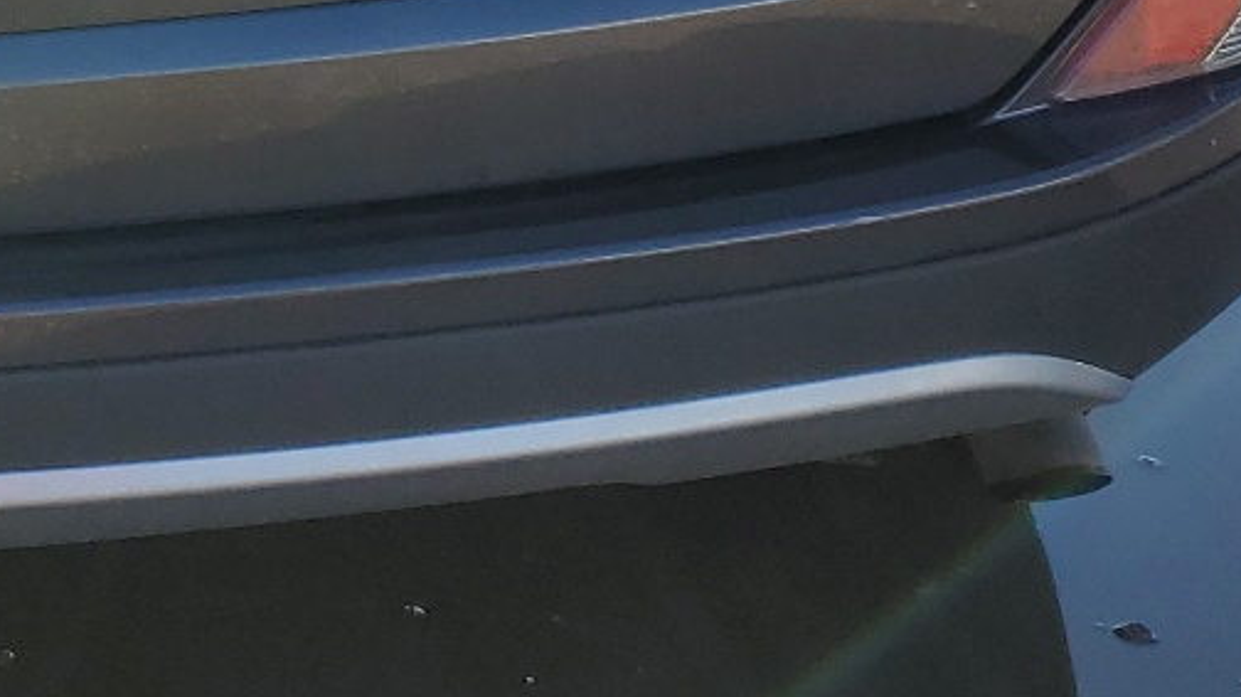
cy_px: -465
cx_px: -111
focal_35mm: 90
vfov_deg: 12.5
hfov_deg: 22.4
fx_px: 2960
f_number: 1.5
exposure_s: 1/1429
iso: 50
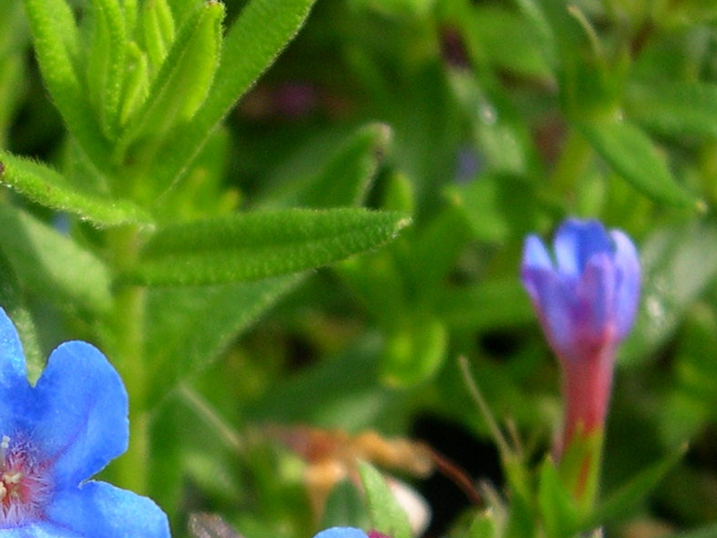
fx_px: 2009
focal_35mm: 97
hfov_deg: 20.0
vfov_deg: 14.8
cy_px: 615
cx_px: 145
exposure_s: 1/431
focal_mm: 8
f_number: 2.8
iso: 100
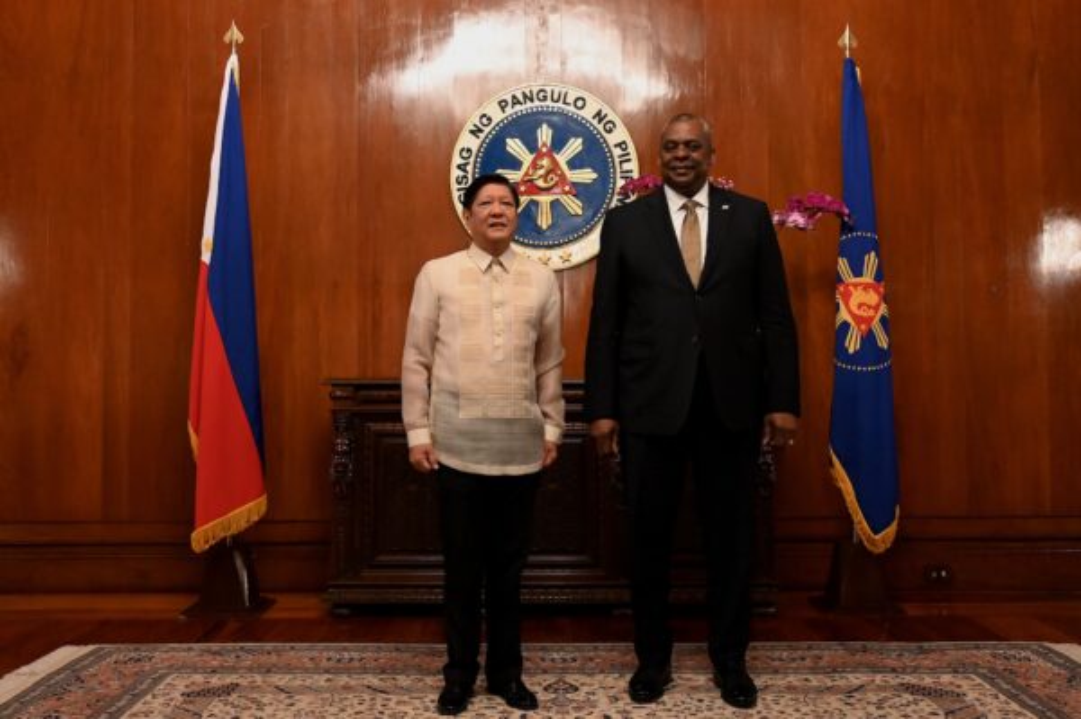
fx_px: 915
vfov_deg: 42.9
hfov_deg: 61.1
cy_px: 360
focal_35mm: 30
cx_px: 540
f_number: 4
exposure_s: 1/200
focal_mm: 30.5
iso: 6400
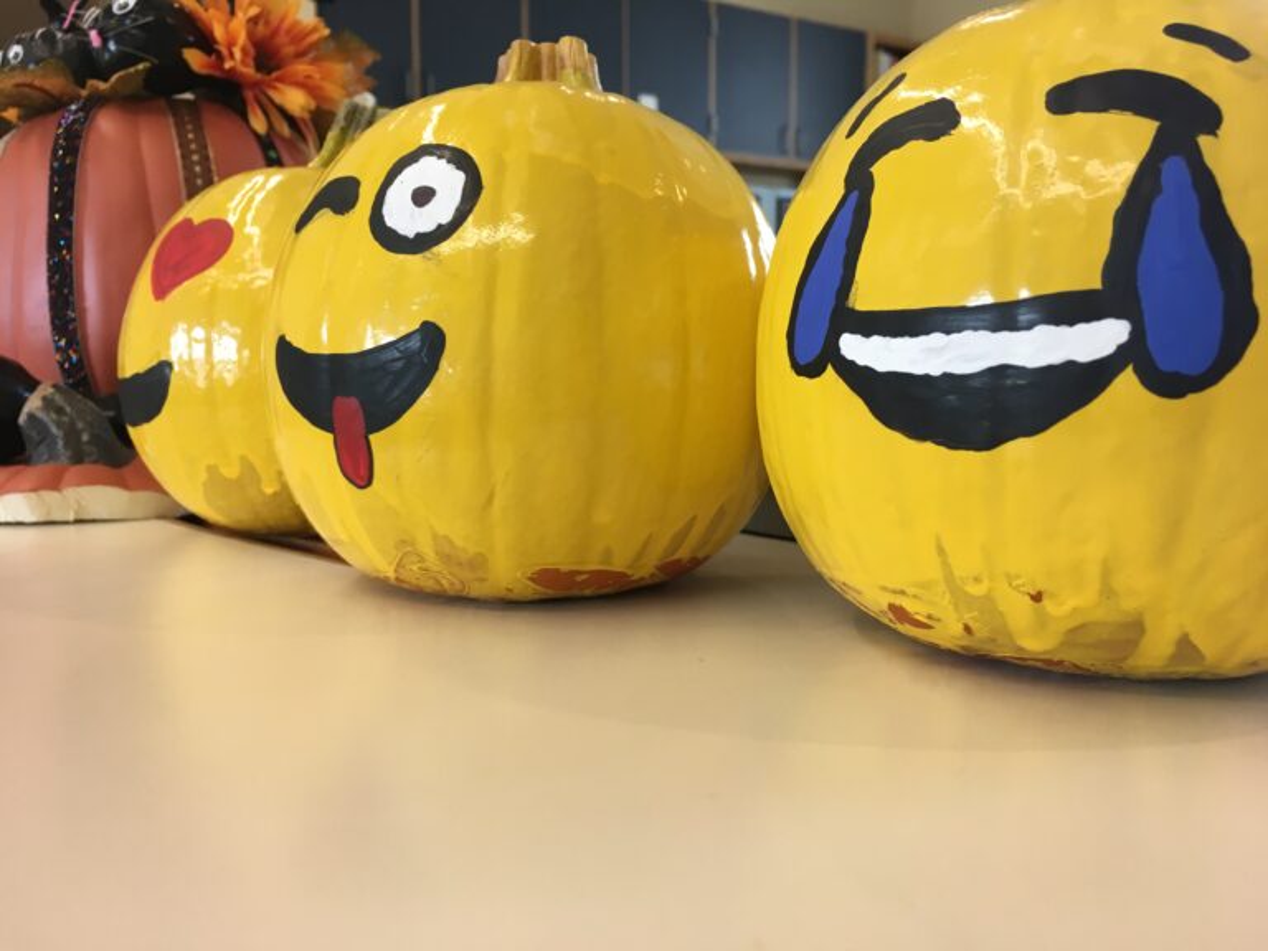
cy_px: 476
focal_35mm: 29
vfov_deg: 48.2
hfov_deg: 61.7
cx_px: 634
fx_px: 1062
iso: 50
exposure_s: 1/30
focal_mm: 4.15
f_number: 2.2
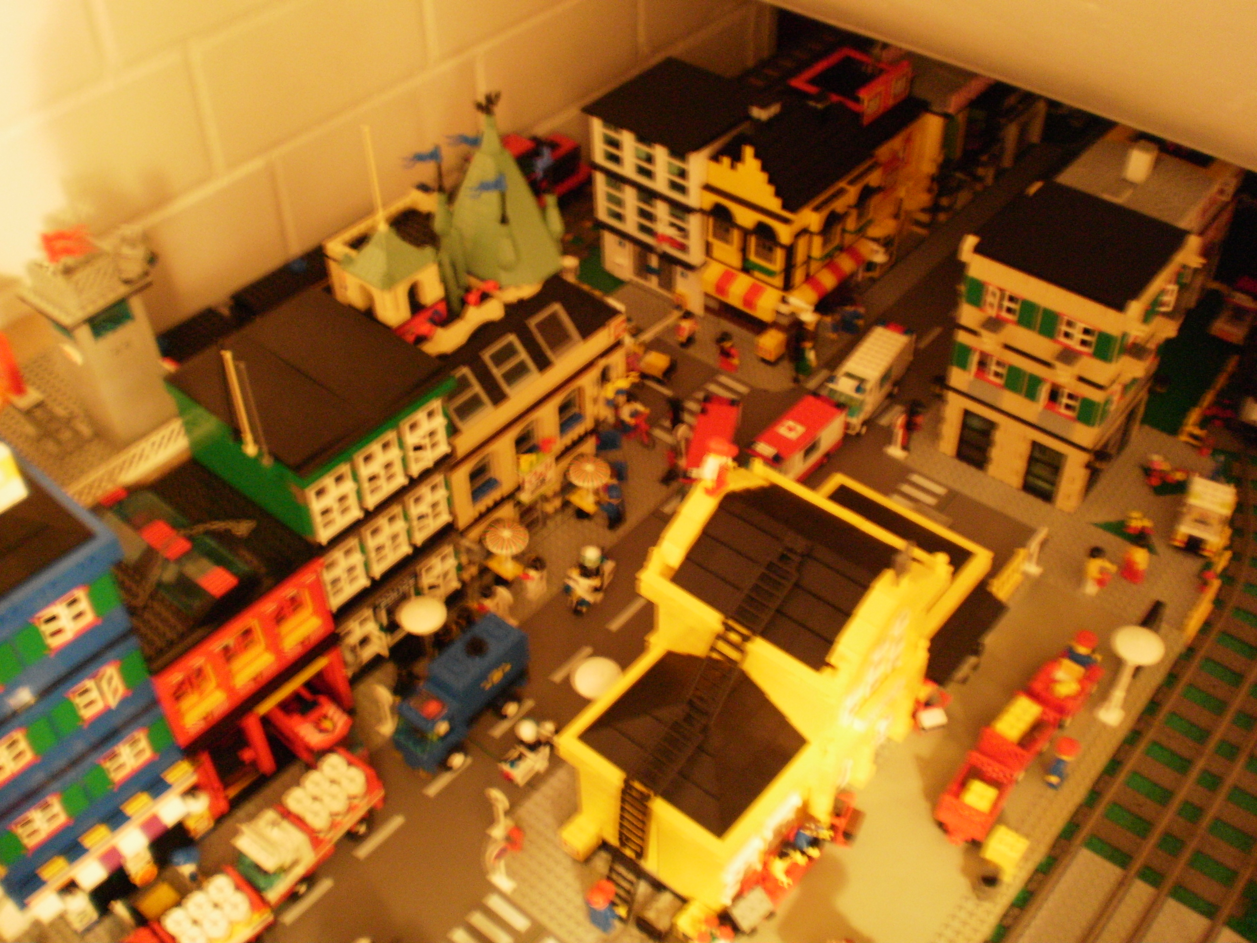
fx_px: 1307
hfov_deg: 51.4
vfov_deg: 39.7
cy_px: 472
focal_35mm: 36
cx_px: 628
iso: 400
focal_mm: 6.3
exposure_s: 1/2
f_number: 3.1
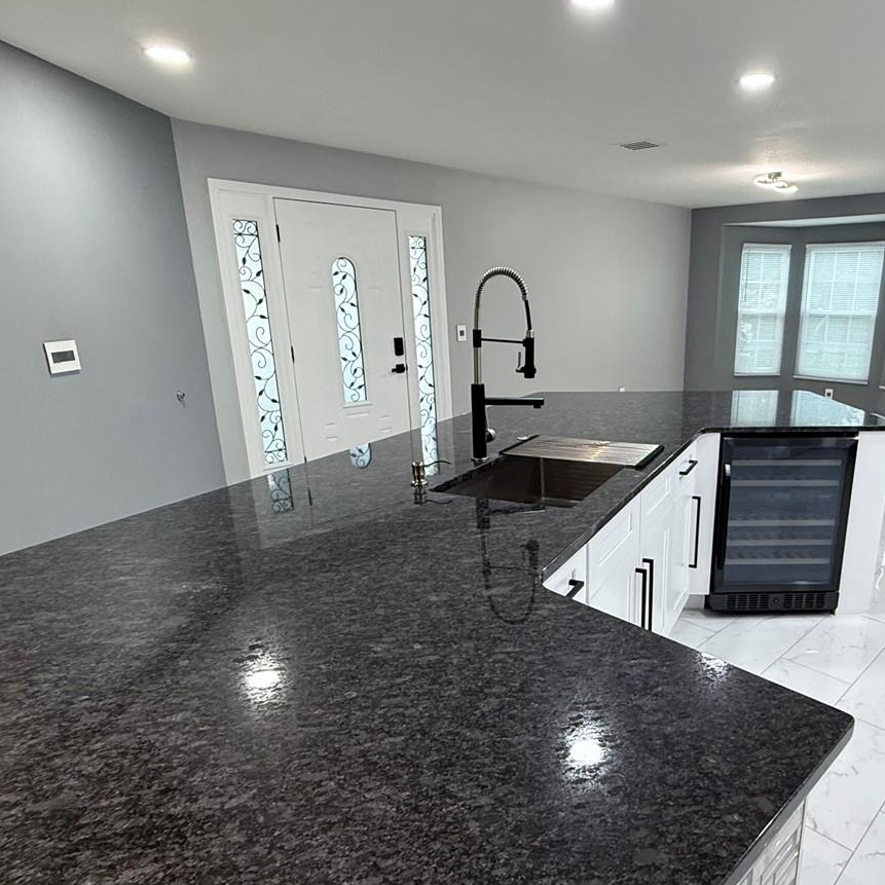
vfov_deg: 67.1
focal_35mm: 23
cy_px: 490
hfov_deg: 65.5
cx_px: 591
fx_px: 665
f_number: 2.2
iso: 320
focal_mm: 2.22
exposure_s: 1/60
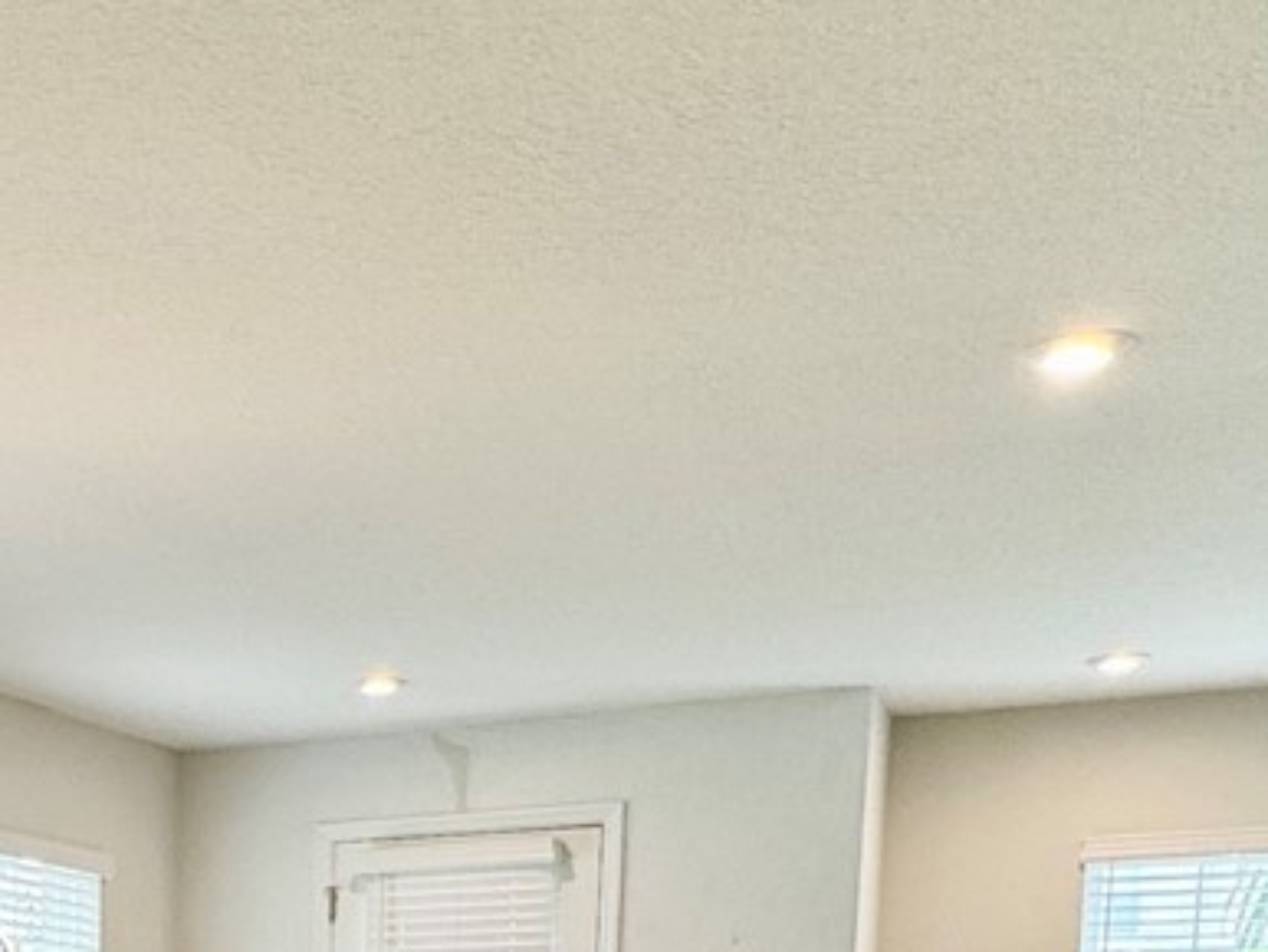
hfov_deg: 30.4
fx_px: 2126
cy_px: 1389
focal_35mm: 58
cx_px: -59
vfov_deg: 21.6
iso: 80
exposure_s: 1/120
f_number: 2.2
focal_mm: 2.22
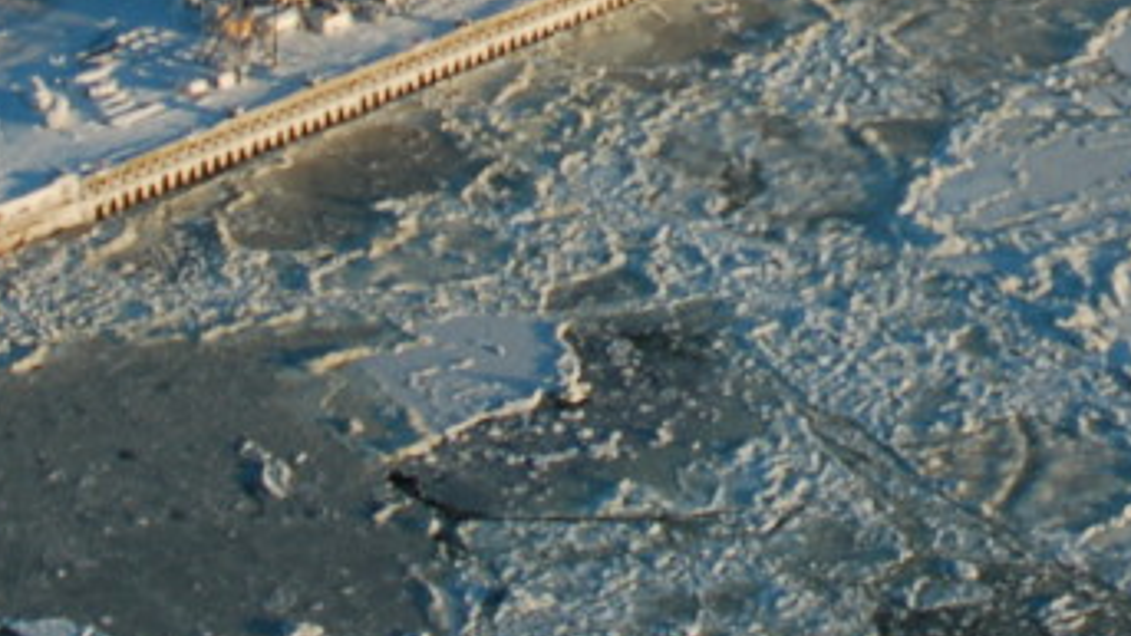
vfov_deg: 9.0
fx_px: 3929
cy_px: -382
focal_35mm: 131
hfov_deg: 15.8
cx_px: 1326
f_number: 8
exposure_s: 1/250
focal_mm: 28
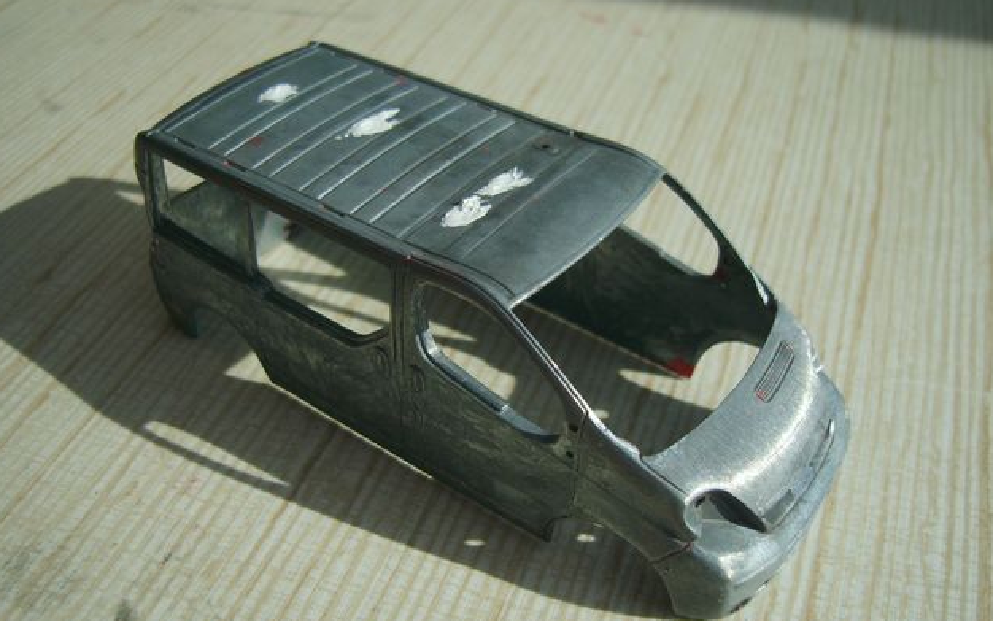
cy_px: 314
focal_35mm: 38
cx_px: 489
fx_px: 1029
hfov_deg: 51.5
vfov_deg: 33.6
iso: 50
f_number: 7.1
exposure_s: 1/350
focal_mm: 7.4
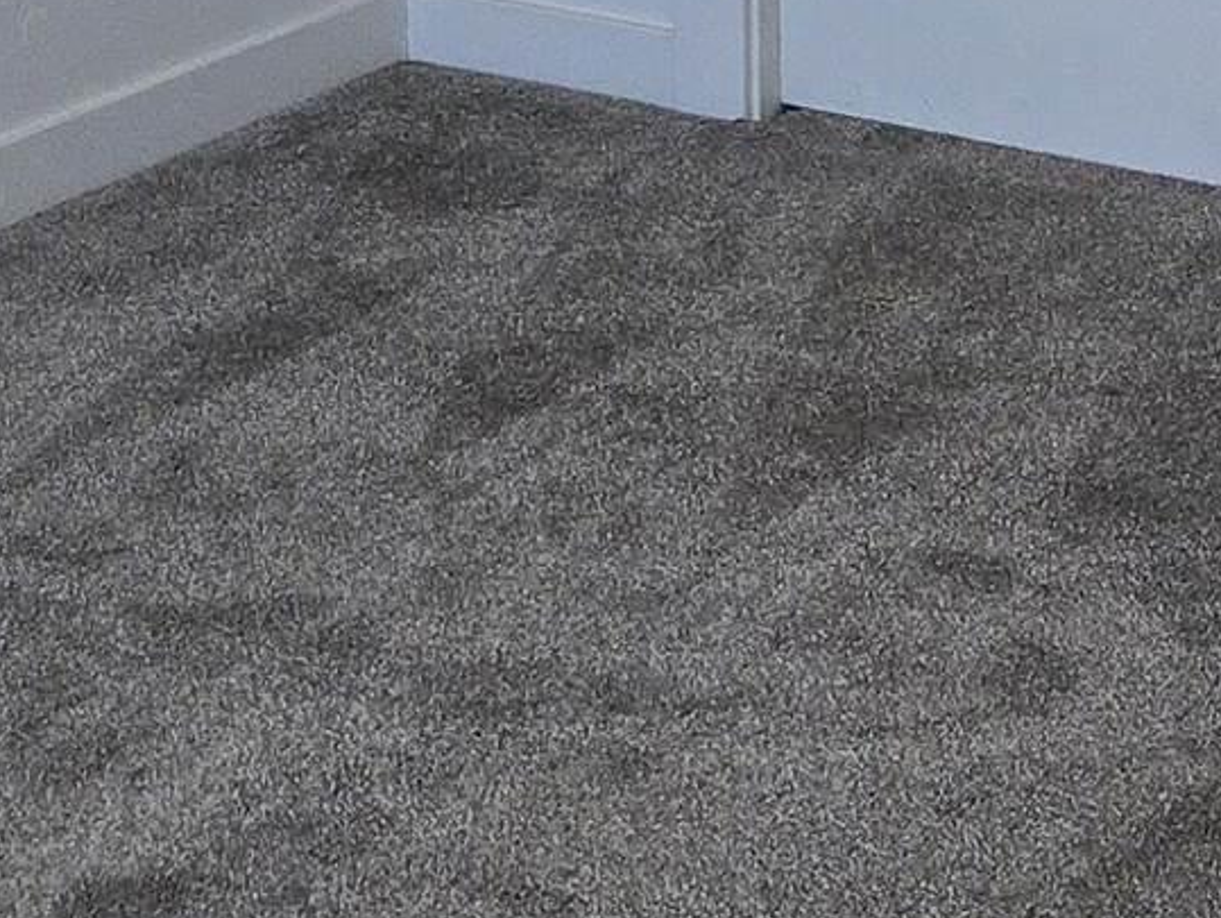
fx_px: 4624
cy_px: -576
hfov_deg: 15.0
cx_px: 863
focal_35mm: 131
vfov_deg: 10.8
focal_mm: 5.4
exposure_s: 1/60
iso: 100
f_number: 1.8
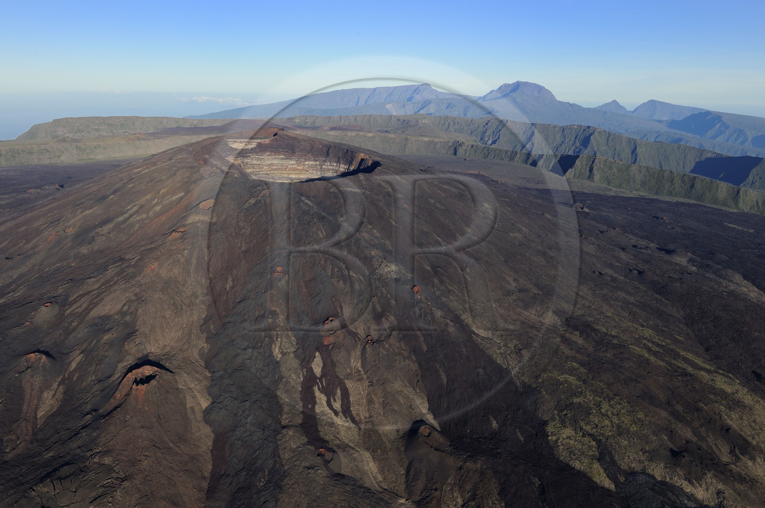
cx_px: 382
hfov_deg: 58.8
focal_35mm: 32
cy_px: 254
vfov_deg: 41.0
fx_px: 679
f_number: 11
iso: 400
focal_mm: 32
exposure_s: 1/400
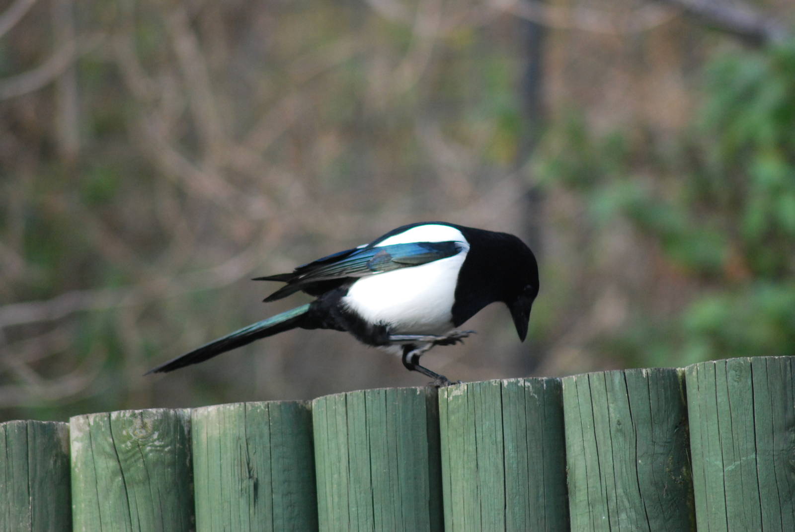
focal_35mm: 450
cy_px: 266
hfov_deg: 4.6
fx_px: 9949
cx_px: 398
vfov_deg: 3.1
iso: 800
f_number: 5.6
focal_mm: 300
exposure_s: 1/400
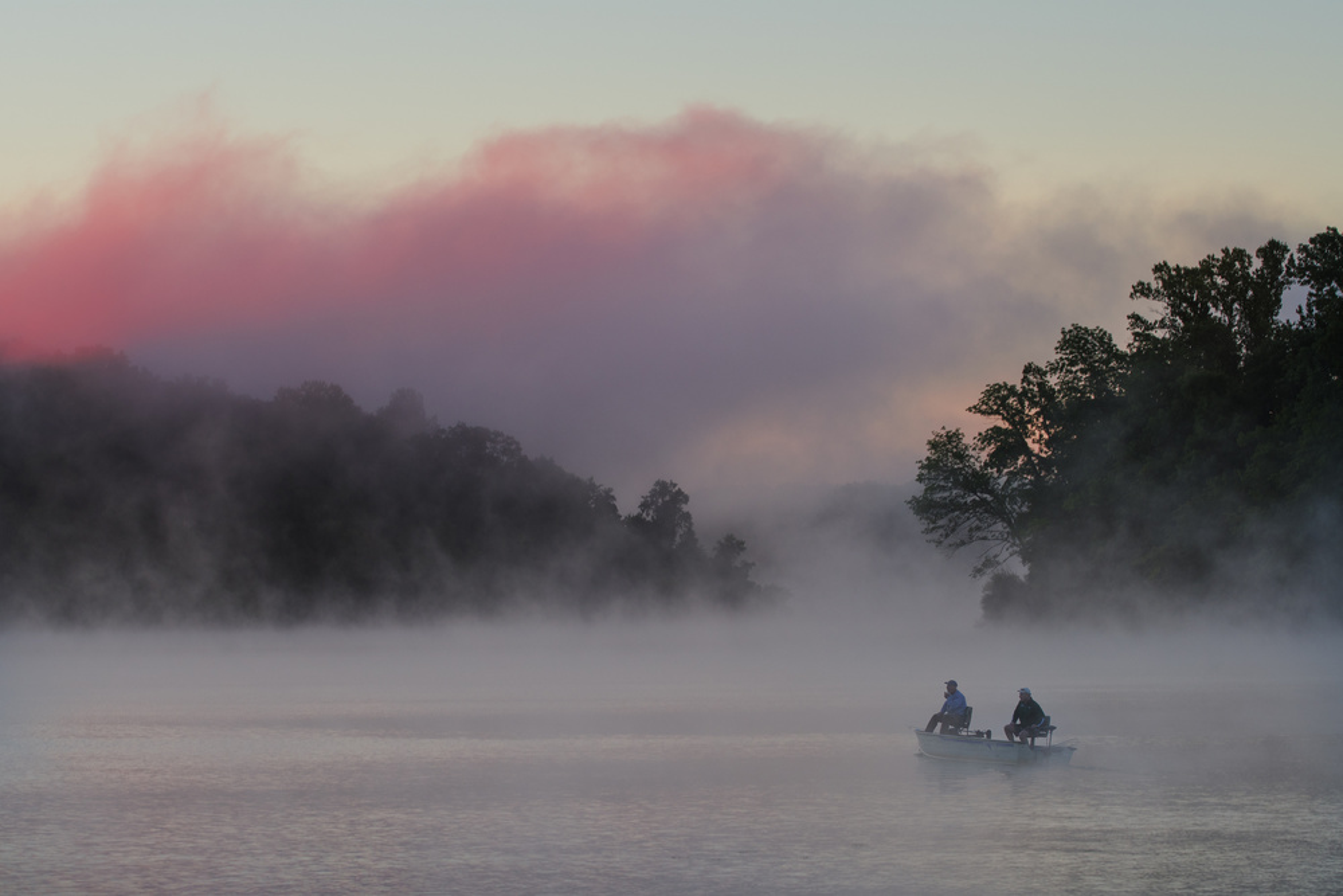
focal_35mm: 147
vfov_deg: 9.3
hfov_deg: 14.0
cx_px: 672
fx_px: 5484
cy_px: 448
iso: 100
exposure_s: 1/60
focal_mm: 98
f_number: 8
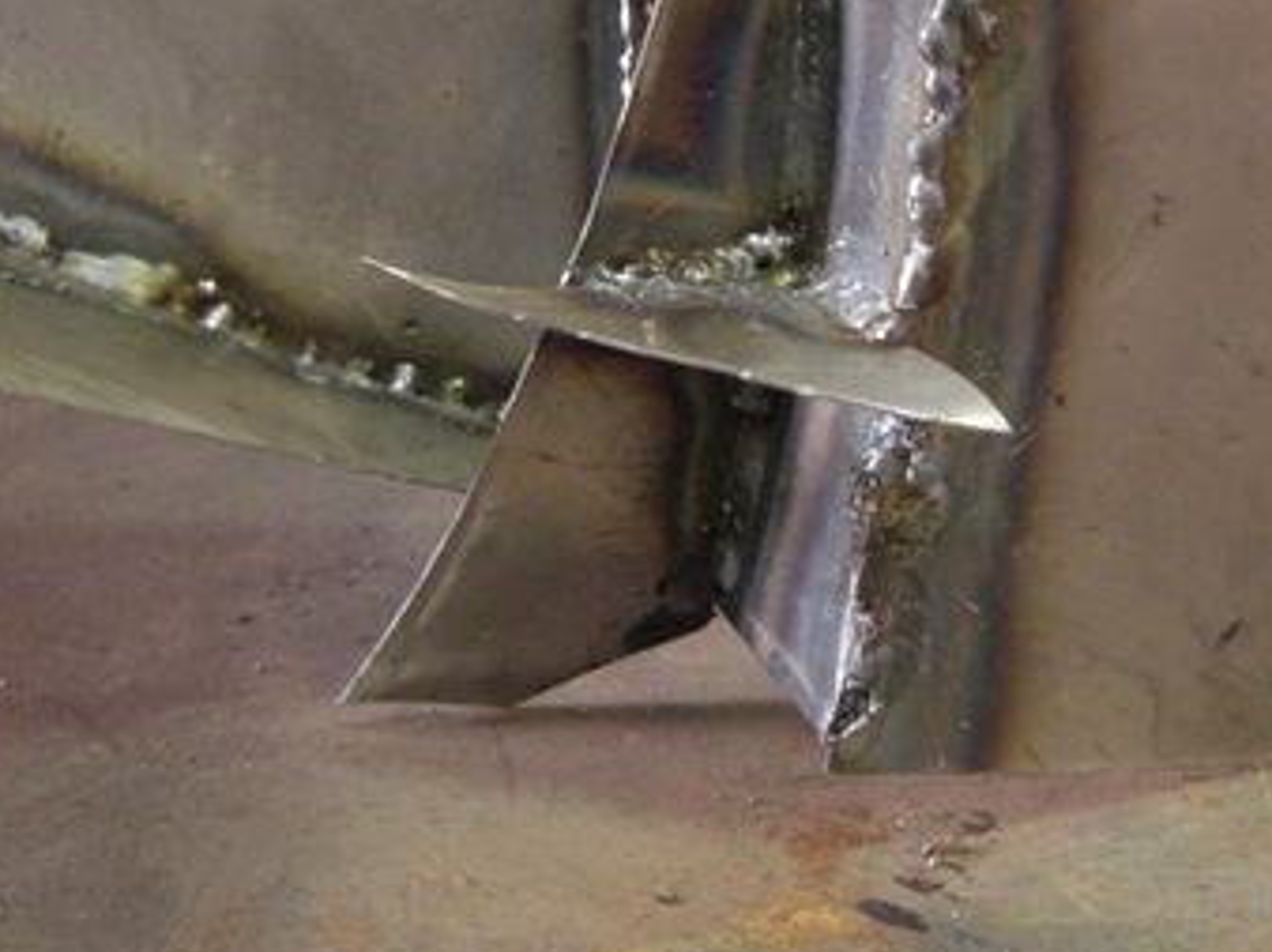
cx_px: 708
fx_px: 2644
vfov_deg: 20.4
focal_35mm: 72
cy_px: 346
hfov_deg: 27.0
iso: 800
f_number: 2.8
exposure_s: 1/50
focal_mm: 7.9
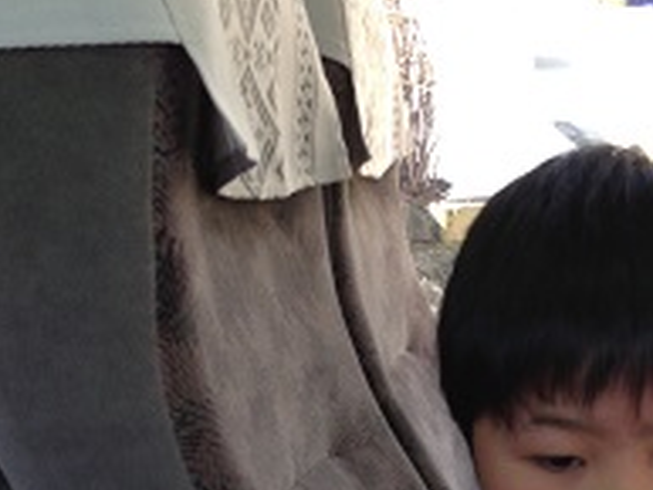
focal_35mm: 84
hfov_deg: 22.4
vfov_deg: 17.3
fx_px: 1586
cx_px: 653
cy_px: 446
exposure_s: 1/120
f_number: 2.4
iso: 64
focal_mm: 4.12
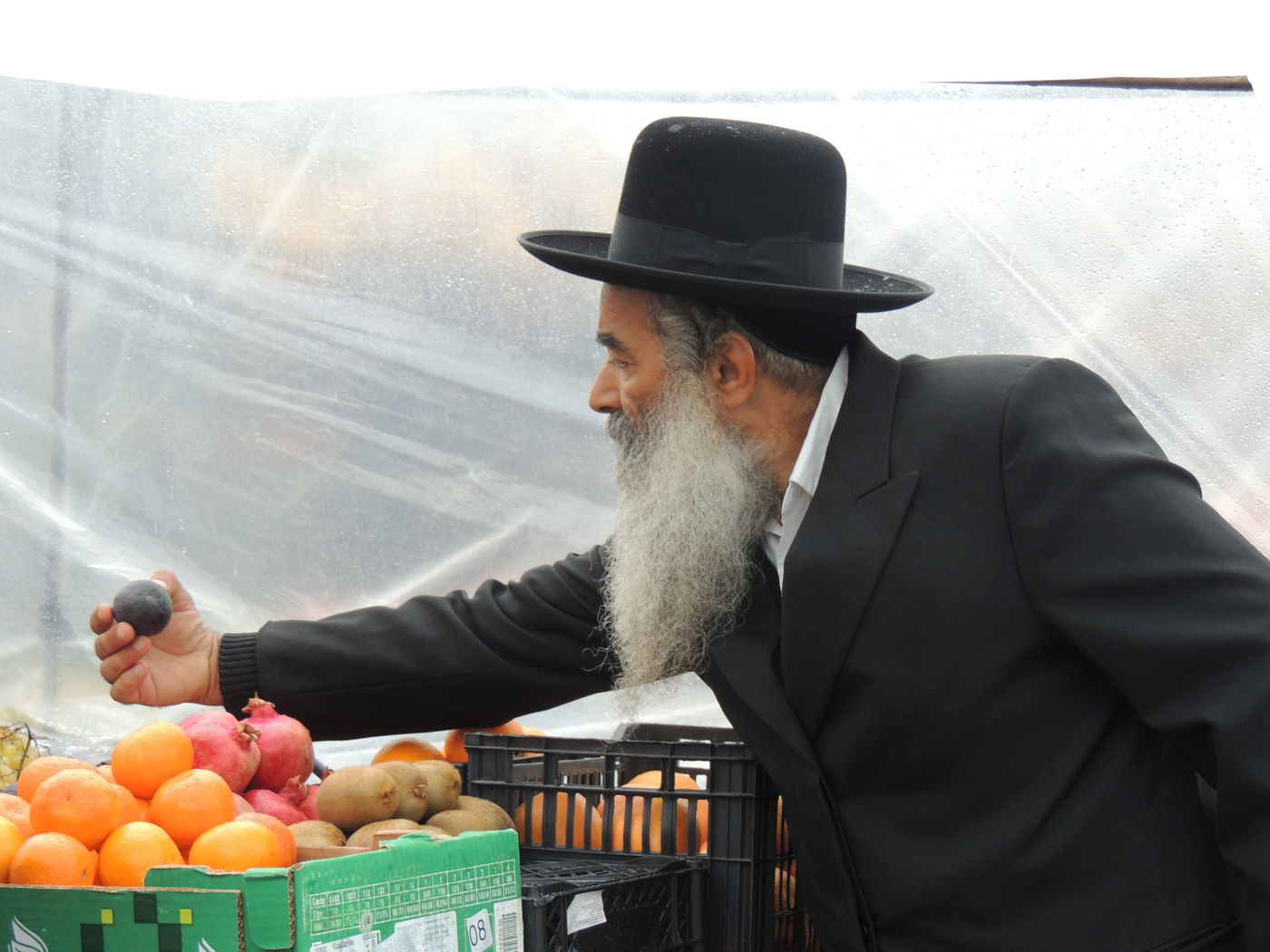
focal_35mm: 85
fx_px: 3119
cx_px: 635
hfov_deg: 23.0
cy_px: 476
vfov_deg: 17.4
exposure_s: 1/100
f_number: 4
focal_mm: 15.1
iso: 140
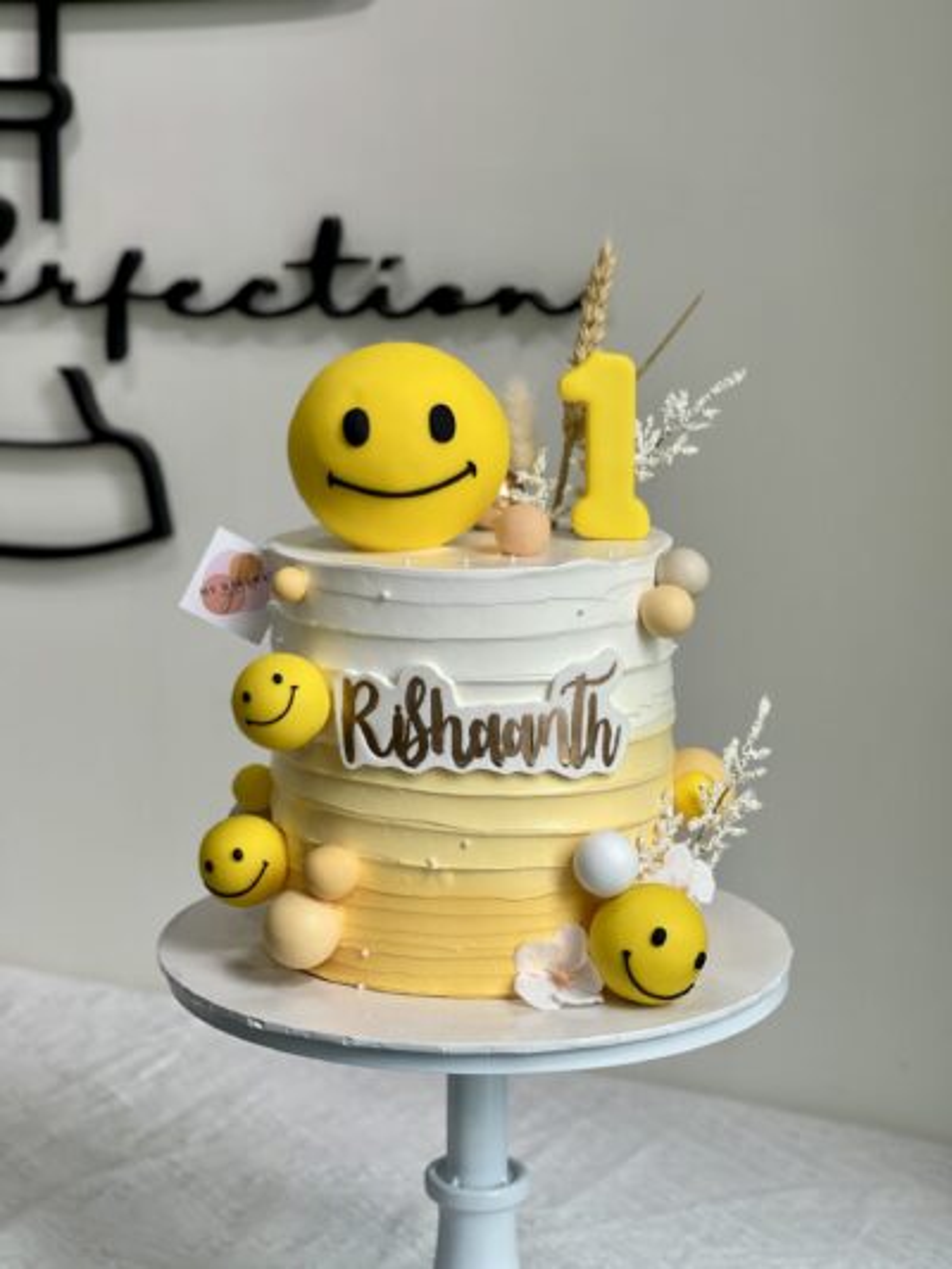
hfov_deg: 22.9
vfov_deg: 30.3
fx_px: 2346
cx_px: 476
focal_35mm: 64
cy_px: 634
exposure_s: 1/100
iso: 20
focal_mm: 7.5
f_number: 2.2
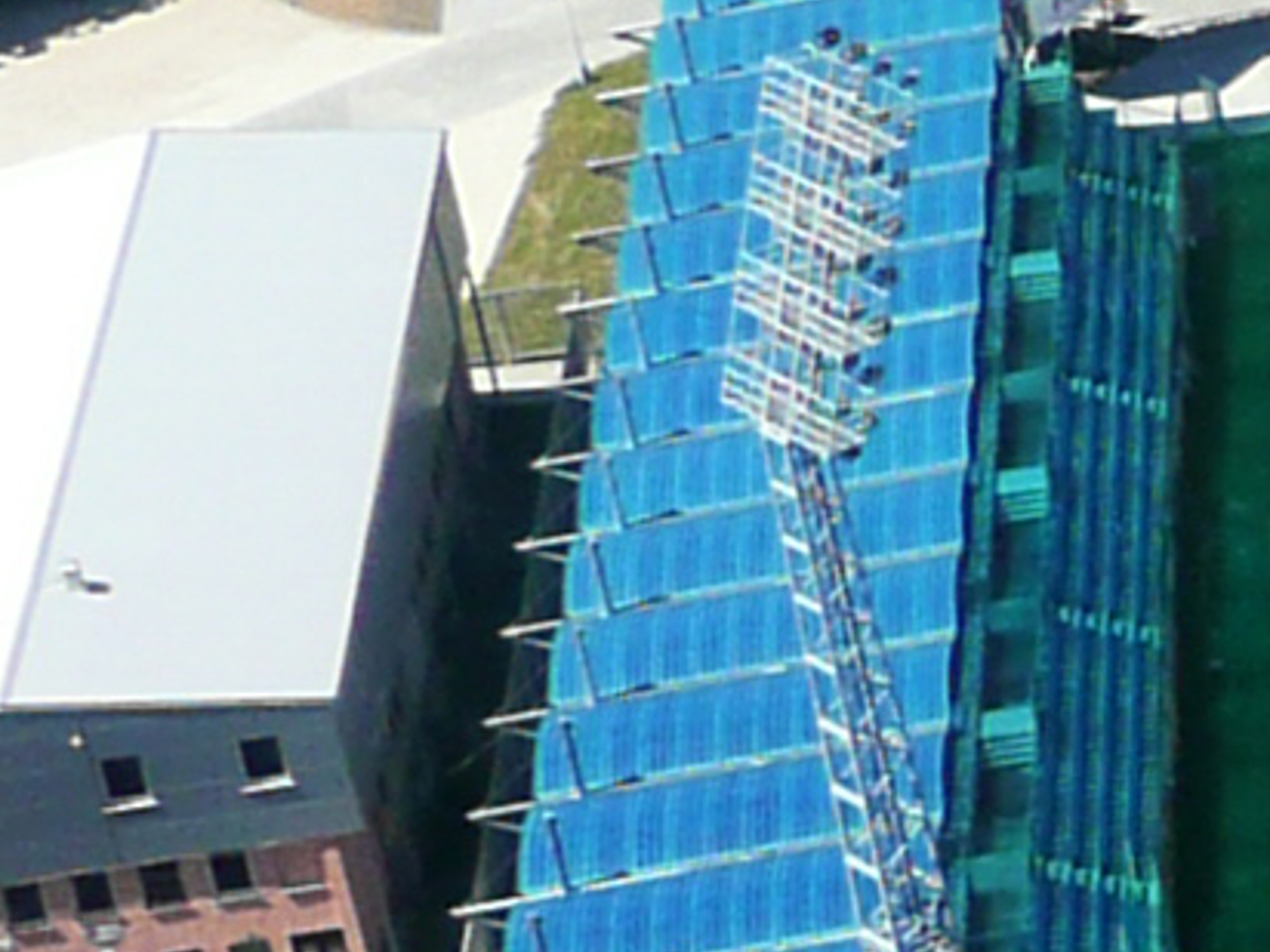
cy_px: 595
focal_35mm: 209
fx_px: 7668
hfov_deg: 8.2
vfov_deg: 7.1
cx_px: 3619
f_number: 3.3
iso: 100
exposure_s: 1/400
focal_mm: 4.6
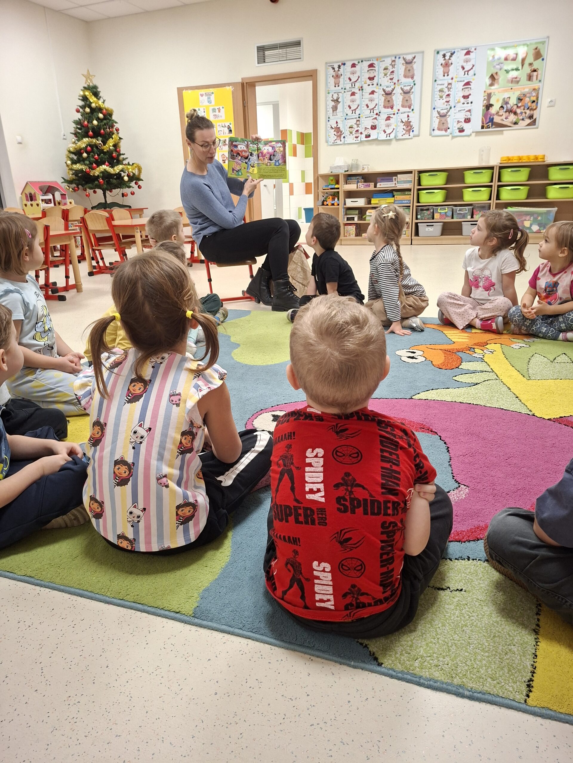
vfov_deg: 73.9
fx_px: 508
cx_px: 286
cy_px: 382
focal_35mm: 23
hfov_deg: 58.9
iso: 250
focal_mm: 5.54
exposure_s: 1/50
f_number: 1.8
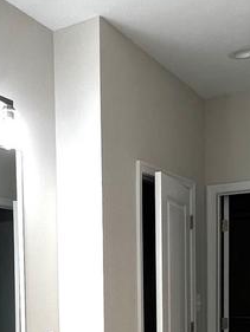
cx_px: 52
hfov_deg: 28.5
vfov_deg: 35.7
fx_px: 481
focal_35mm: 50
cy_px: 304
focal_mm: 1.57
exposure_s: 1/120
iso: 64
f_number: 1.8
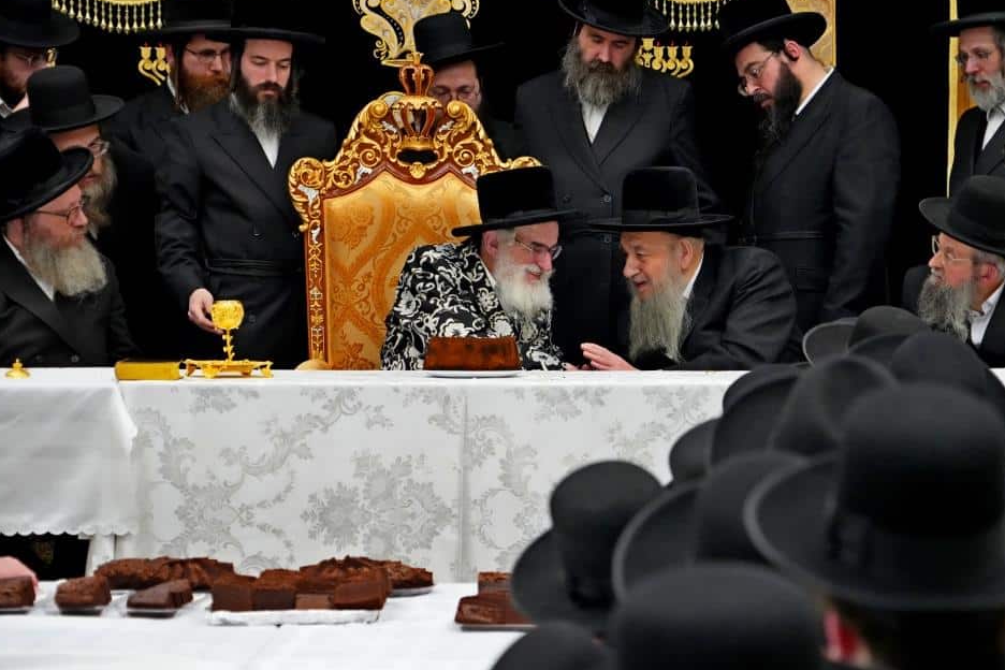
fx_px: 3908
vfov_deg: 9.8
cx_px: 540
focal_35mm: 140
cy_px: 333
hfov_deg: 14.7
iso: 5000
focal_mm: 128
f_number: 6.3
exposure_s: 1/250
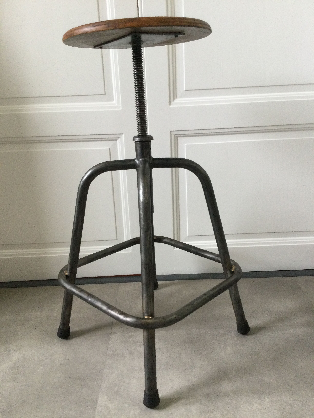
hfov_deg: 45.4
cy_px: 209
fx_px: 375
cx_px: 157
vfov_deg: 58.4
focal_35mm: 31
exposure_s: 1/33
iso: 160
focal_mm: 3.3
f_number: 2.4
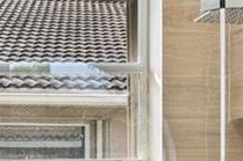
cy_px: 228
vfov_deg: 11.5
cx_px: -248
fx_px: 776
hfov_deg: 14.6
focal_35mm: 115
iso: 200
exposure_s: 1/10
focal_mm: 15
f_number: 8
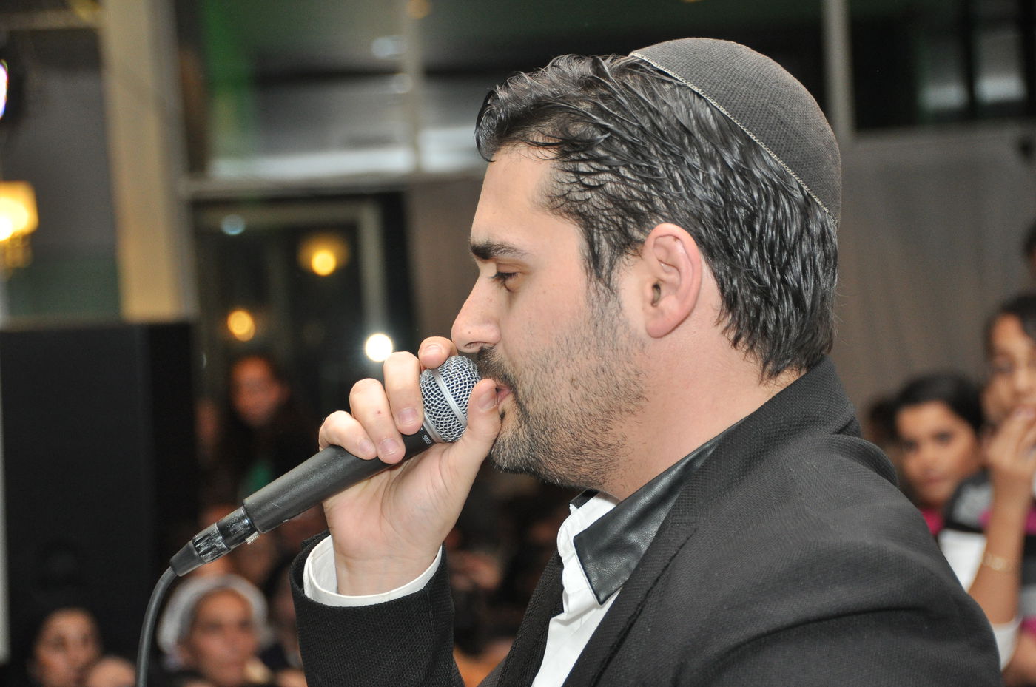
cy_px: 344
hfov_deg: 17.1
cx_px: 518
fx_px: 3448
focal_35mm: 120
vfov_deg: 11.4
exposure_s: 1/100
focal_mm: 80
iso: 800
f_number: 6.3
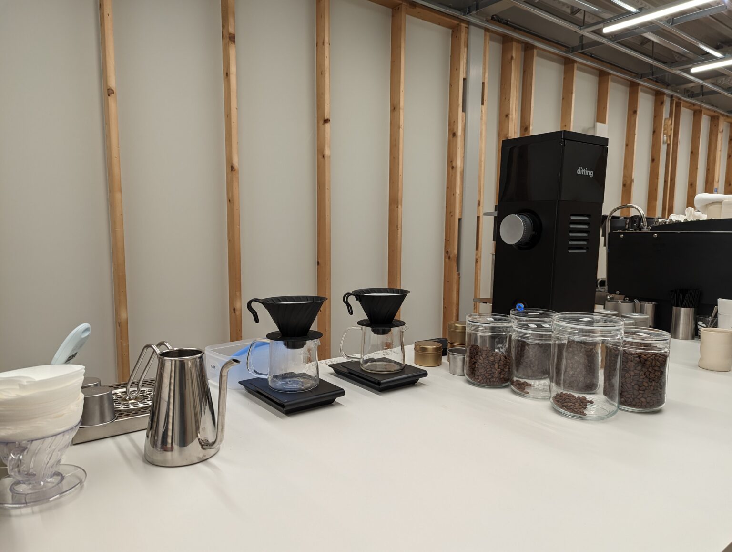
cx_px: 366
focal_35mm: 24
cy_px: 276
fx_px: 508
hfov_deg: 71.5
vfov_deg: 56.9
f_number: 1.85
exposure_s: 1/45.9
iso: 58
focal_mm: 6.81
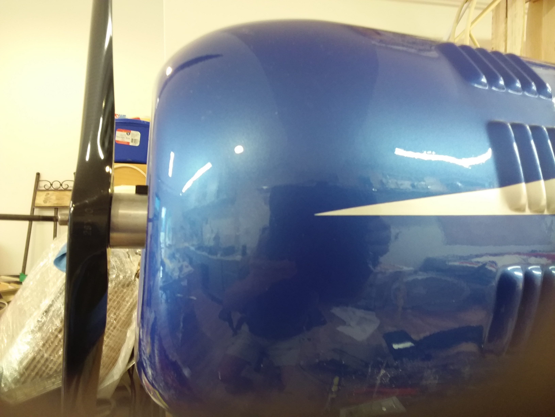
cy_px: 208
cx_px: 278
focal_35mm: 27
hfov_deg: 65.3
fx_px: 433
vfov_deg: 51.4
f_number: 1.9
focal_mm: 2.91
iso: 80
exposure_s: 1/15
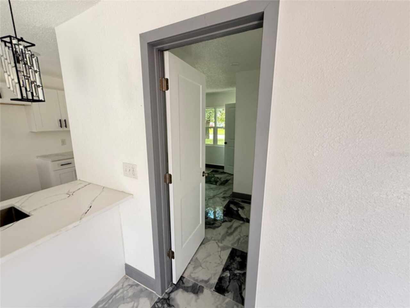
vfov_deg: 85.7
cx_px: 205
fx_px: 166
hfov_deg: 102.1
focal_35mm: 14
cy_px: 154
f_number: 2.2
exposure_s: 1/99
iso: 250
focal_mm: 2.22
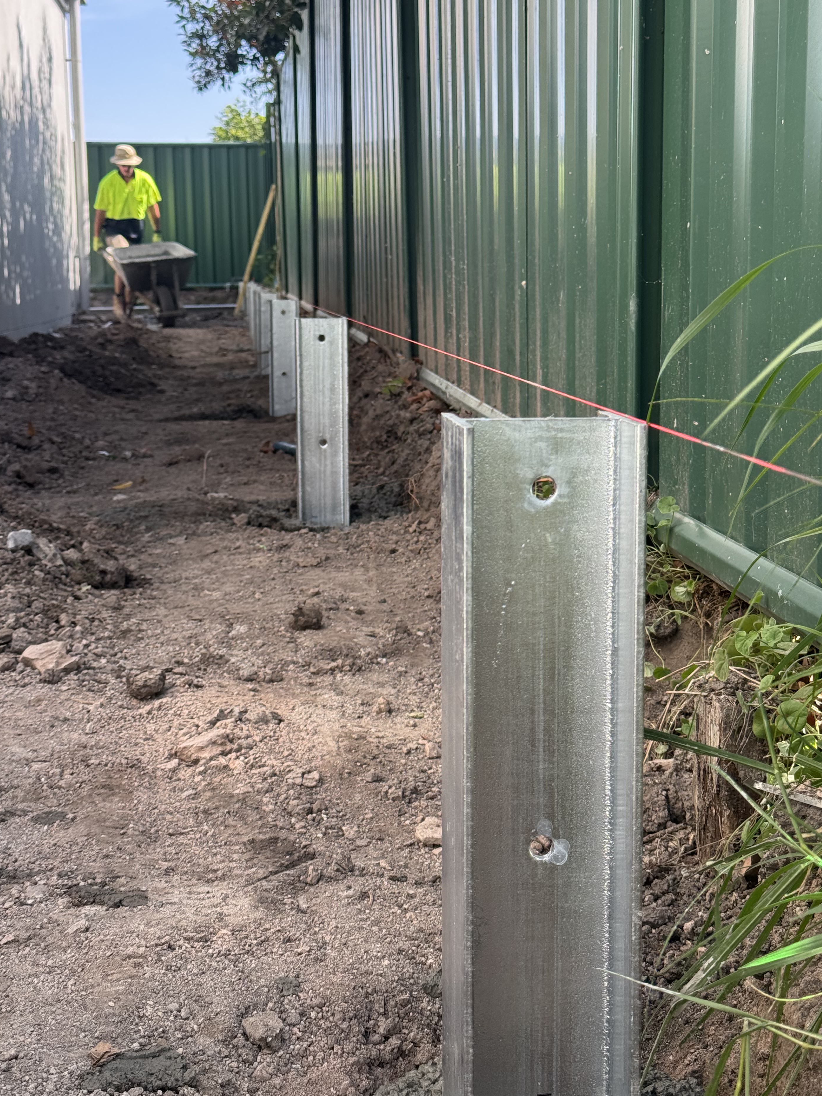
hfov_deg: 28.0
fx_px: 1647
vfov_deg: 36.8
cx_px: 405
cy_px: 516
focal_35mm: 52
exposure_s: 1/503
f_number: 1.78
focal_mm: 6.76
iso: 64
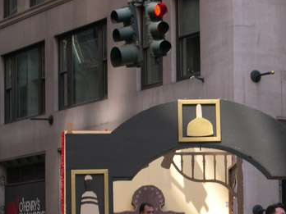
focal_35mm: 187
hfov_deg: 10.6
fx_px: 1545
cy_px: 167
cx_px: 206
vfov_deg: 7.9
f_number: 4.9
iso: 100
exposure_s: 1/62.2
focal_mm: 24
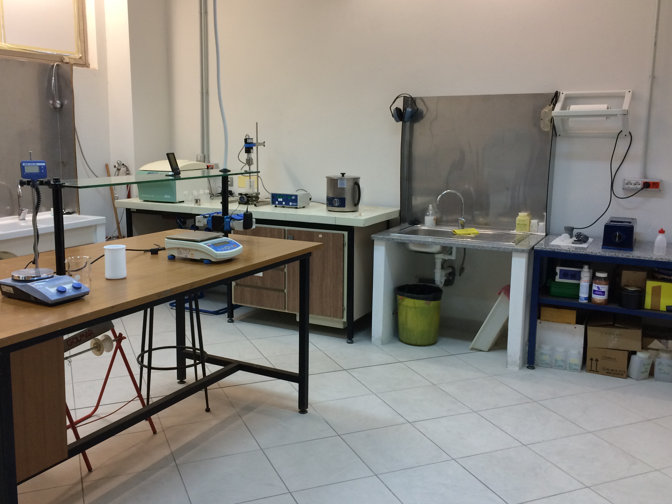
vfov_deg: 42.9
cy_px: 231
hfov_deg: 55.3
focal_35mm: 33
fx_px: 641
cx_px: 313
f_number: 2.2
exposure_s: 1/33
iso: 64
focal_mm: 4.15
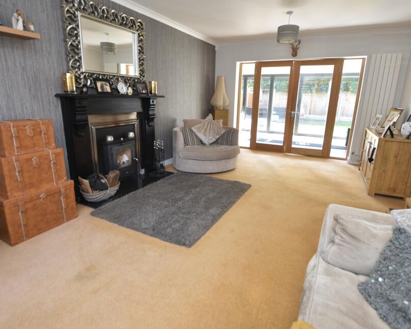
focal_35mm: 20
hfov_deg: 81.5
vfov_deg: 69.2
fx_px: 238
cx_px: 204
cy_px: 163
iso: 100
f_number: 3.5
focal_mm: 11
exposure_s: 1/25
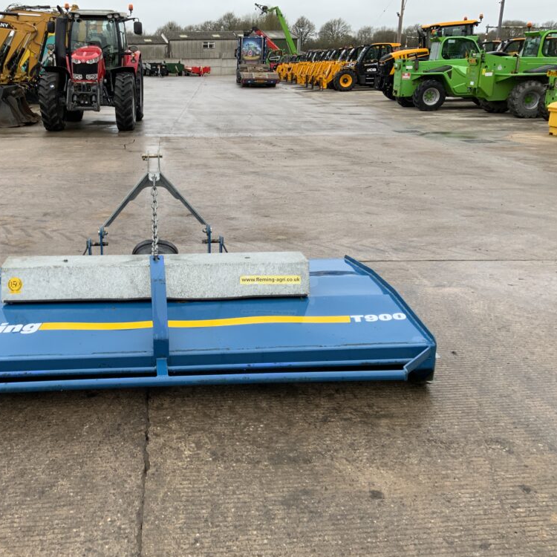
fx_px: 637
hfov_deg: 46.4
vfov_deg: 47.2
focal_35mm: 35
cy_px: 279
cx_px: 180
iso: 25
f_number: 1.8
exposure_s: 1/122
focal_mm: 3
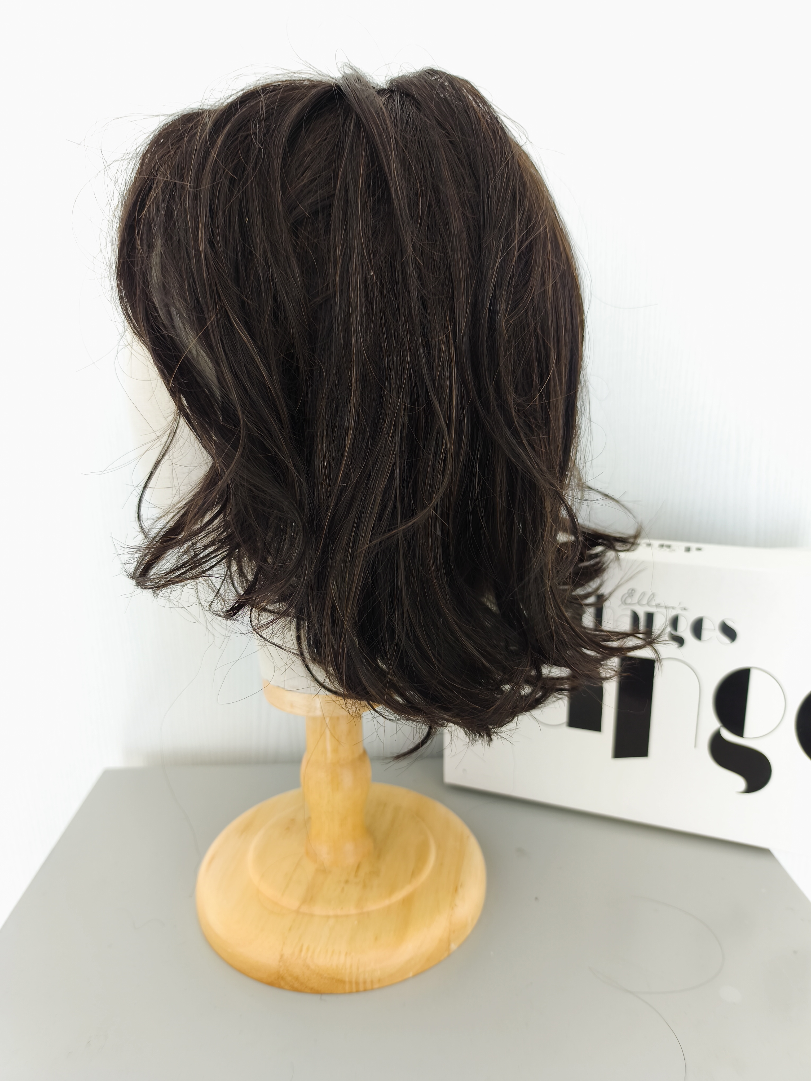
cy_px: 540
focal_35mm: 23
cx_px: 406
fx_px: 718
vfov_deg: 73.9
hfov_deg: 58.9
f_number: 1.65
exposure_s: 1/25
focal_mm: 6.14
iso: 50
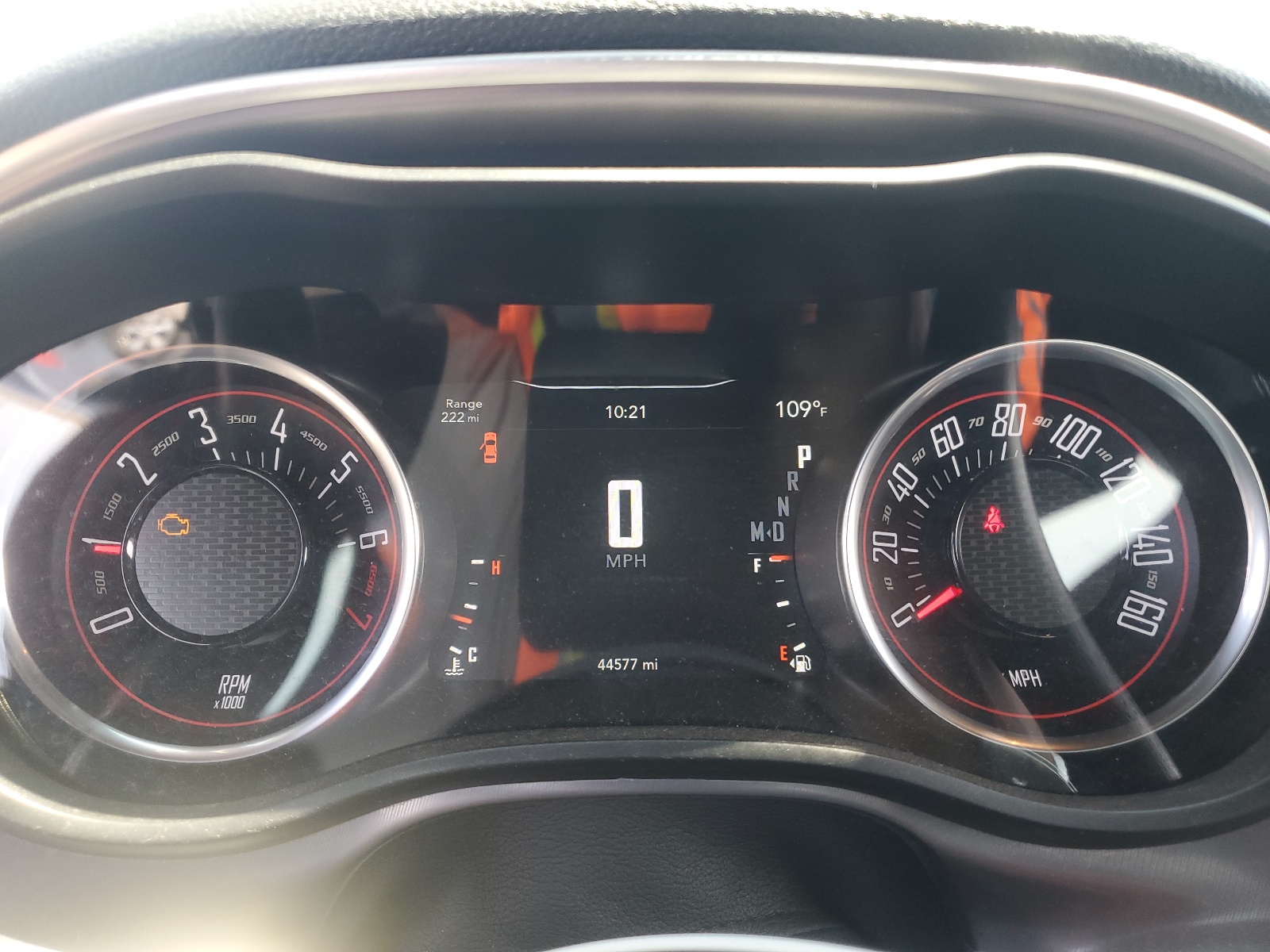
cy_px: 476
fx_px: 954
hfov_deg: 67.3
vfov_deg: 53.1
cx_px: 635
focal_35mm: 26
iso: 68
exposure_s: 1/120
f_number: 1.5
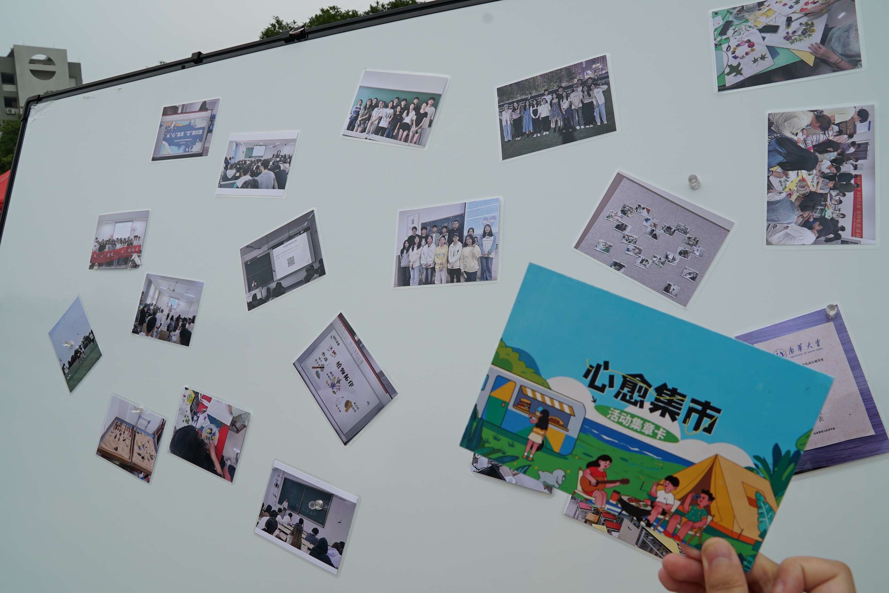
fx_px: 667
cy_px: 296
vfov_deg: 48.0
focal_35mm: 27
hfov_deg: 67.4
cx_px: 444
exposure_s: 1/160
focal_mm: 18
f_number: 11
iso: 100
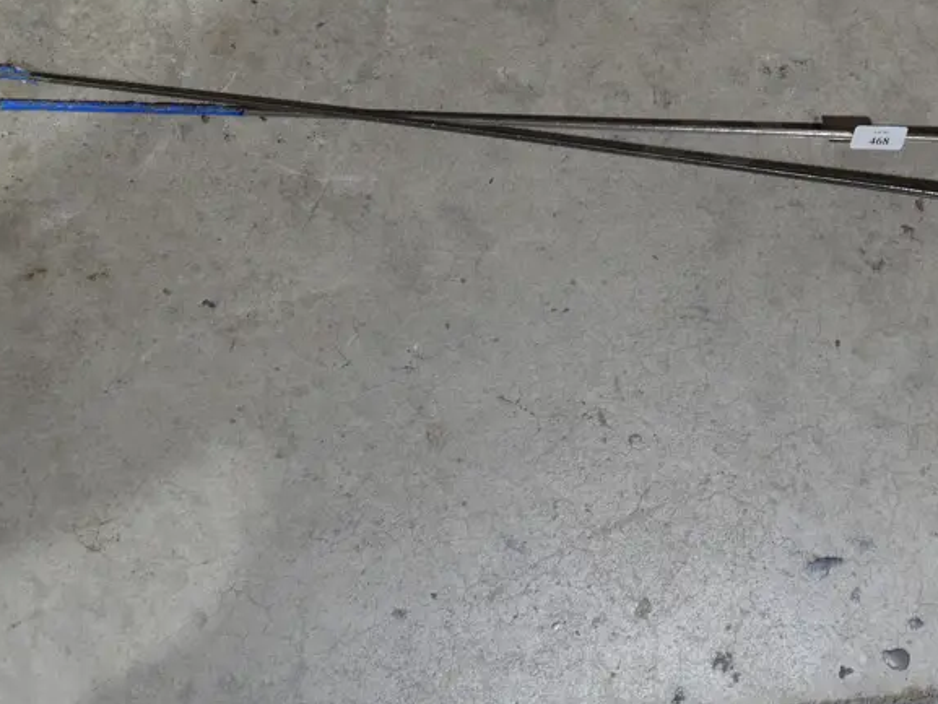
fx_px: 1924
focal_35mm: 71
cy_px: 217
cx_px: 613
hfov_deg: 27.3
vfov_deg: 20.6
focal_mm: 20
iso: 250
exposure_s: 1/60
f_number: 4.4
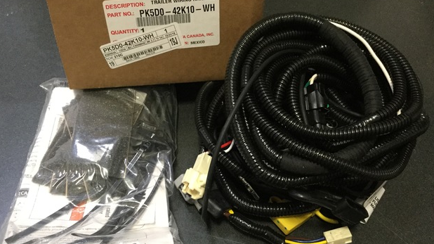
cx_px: 218
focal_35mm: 35
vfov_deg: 33.4
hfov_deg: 56.6
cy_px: 159
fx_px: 403
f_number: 2.4
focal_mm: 3.3
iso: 200
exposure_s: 1/30
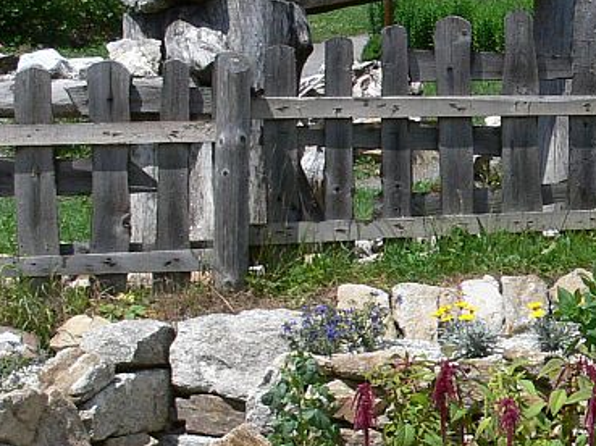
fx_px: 2133
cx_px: 819
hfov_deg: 15.0
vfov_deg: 11.9
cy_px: 372
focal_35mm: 124
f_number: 6.3
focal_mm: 7.4
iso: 100
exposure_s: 1/400
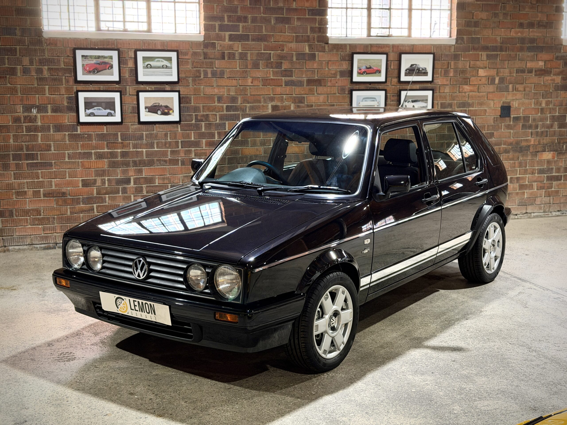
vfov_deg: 30.3
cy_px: 212
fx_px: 786
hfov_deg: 39.7
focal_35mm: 48
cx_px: 284
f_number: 1.78
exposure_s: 1/33
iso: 250
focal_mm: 6.76
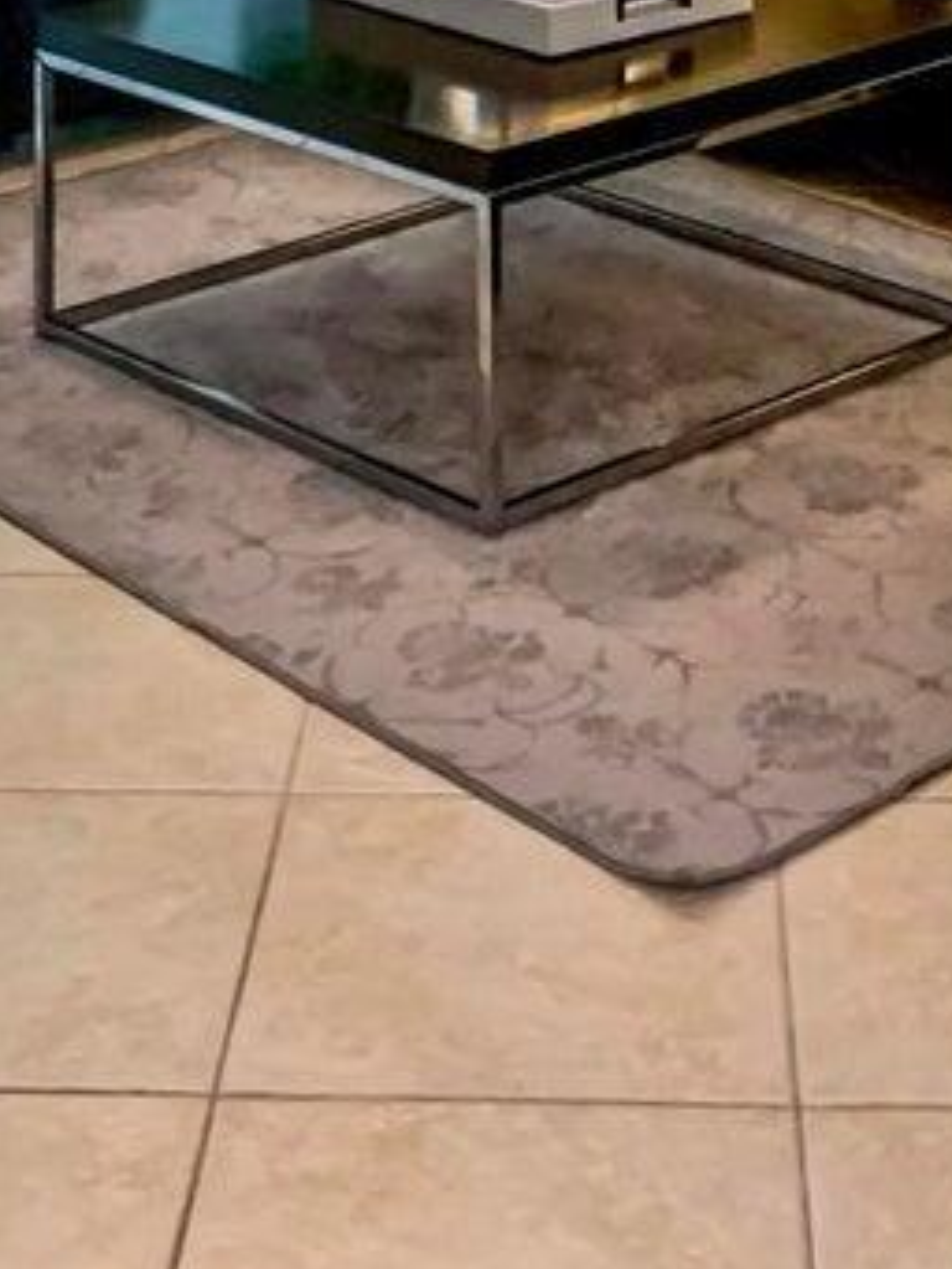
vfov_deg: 21.6
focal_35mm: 78
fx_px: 2858
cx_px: 528
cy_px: -536
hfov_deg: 18.9
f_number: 1.8
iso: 320
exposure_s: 1/40
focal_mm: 4.25
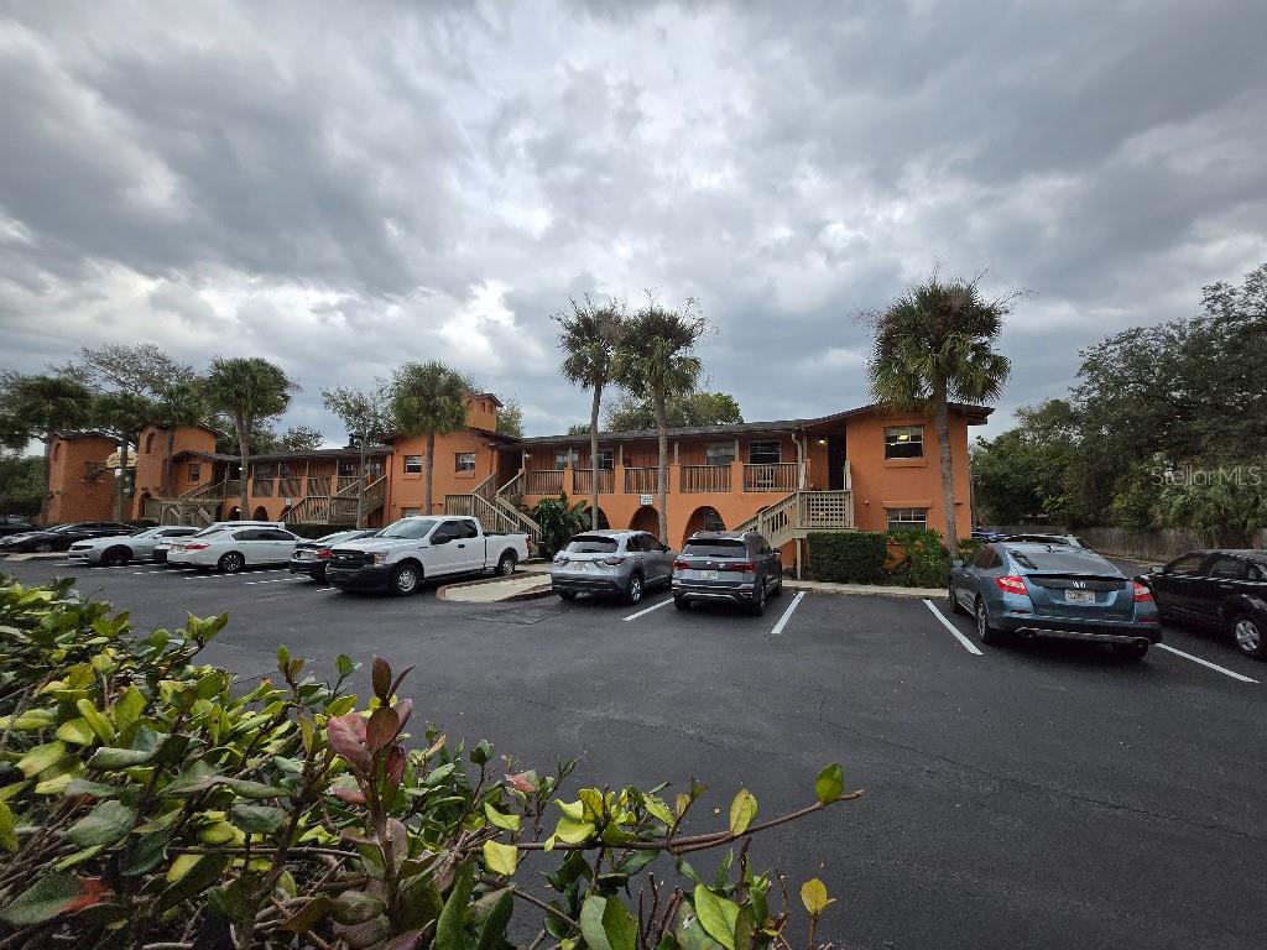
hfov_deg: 106.2
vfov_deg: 89.9
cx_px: 634
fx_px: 476
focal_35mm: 13
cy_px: 475
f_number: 2.2
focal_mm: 1.7
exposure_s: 1/452
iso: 25
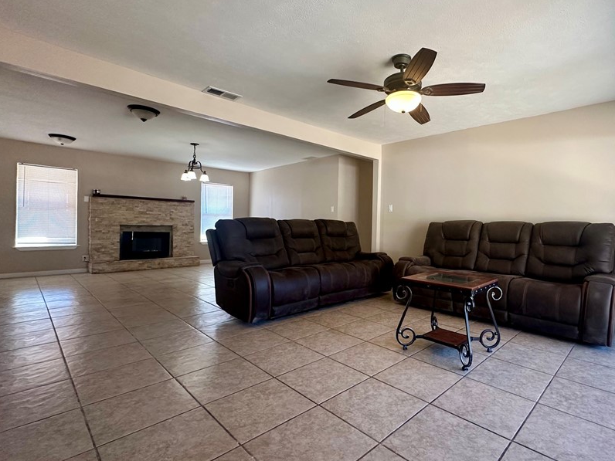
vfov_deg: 71.6
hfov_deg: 86.7
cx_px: 368
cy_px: 226
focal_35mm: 18
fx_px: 320
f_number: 2.2
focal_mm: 2.22
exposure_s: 1/120
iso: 250
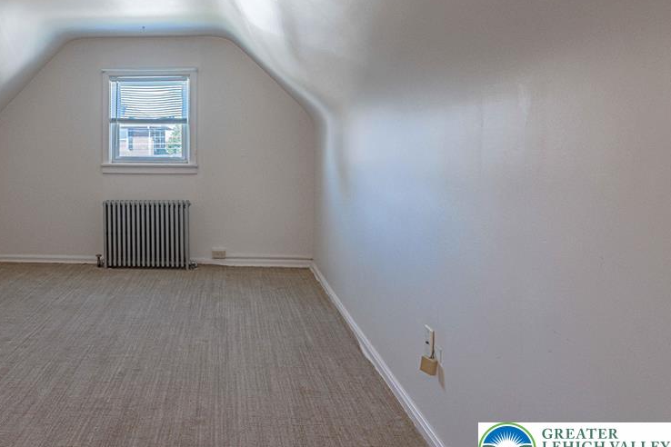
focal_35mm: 25
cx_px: 182
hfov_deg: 67.7
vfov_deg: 50.6
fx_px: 466
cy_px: 158
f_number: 4
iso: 1250
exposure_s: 1/500
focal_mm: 17
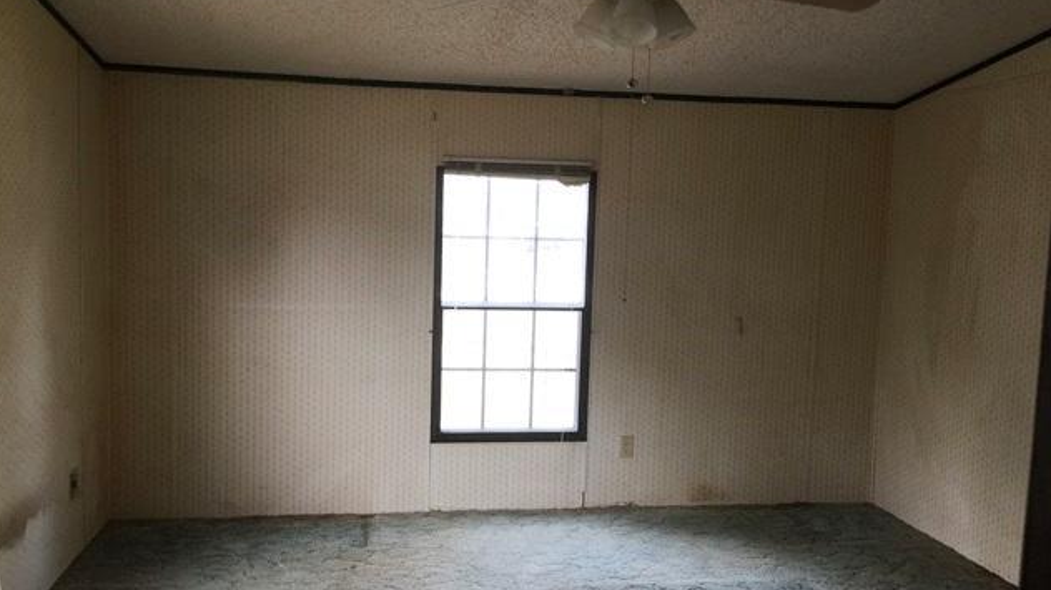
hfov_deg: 61.0
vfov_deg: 36.6
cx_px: 521
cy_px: 301
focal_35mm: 32
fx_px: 891
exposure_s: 1/40
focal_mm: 4.15
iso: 32
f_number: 2.2
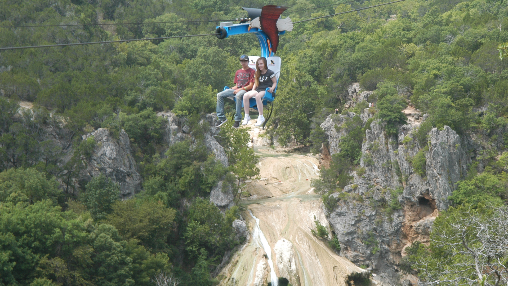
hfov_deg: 19.5
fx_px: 1482
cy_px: 147
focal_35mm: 110
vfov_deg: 11.0
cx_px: 254
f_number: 32
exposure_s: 1/30
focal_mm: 70
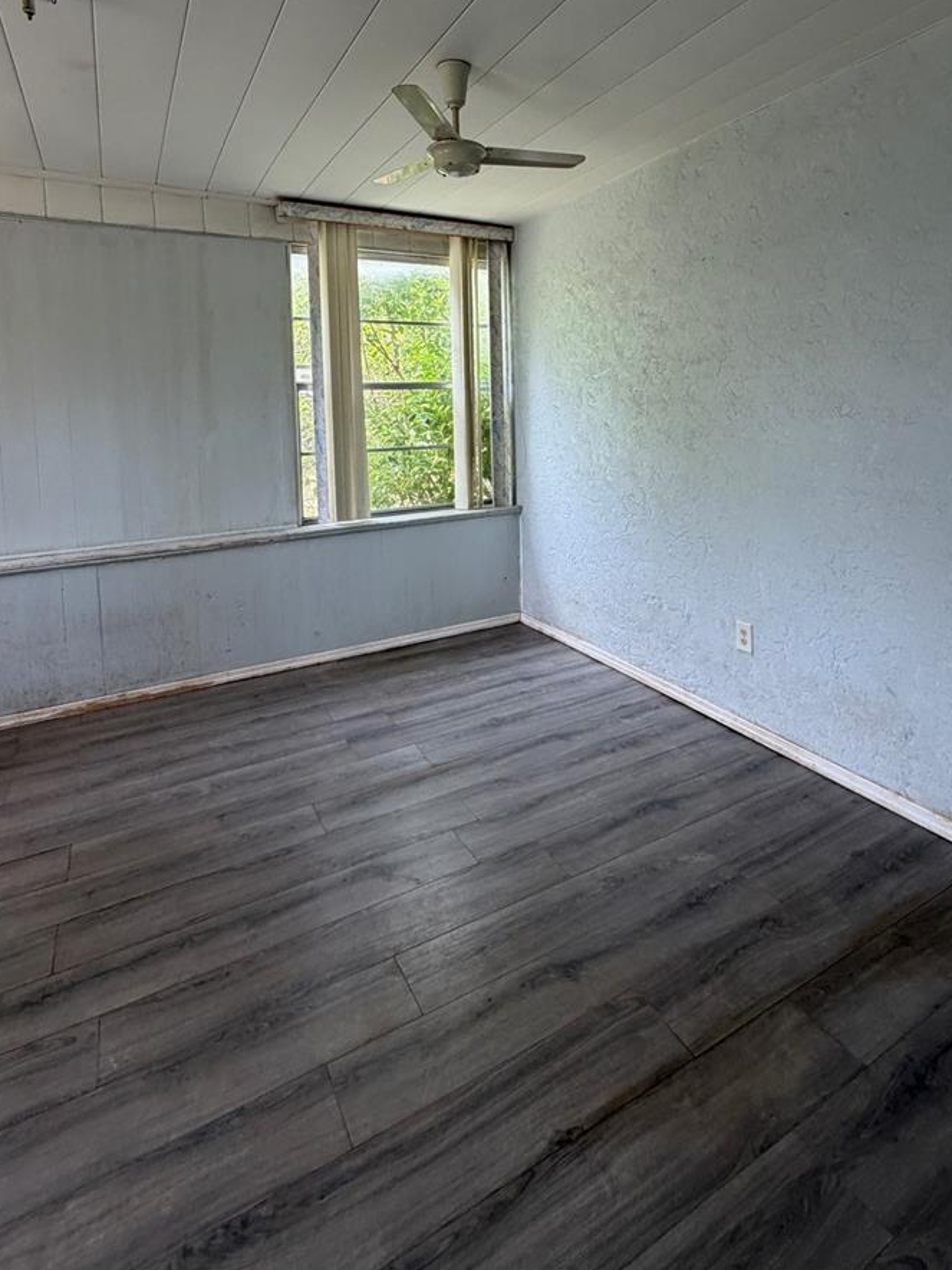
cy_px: 453
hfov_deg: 68.5
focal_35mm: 19
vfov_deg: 82.5
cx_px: 521
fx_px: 697
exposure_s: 1/121
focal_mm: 2.22
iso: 125
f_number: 2.2
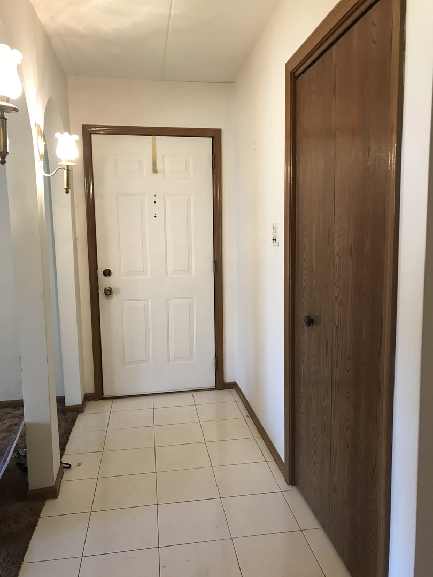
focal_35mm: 28
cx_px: 216
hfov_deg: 49.7
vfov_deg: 63.4
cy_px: 288
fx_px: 467
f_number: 1.8
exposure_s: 1/15
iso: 40
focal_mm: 3.99
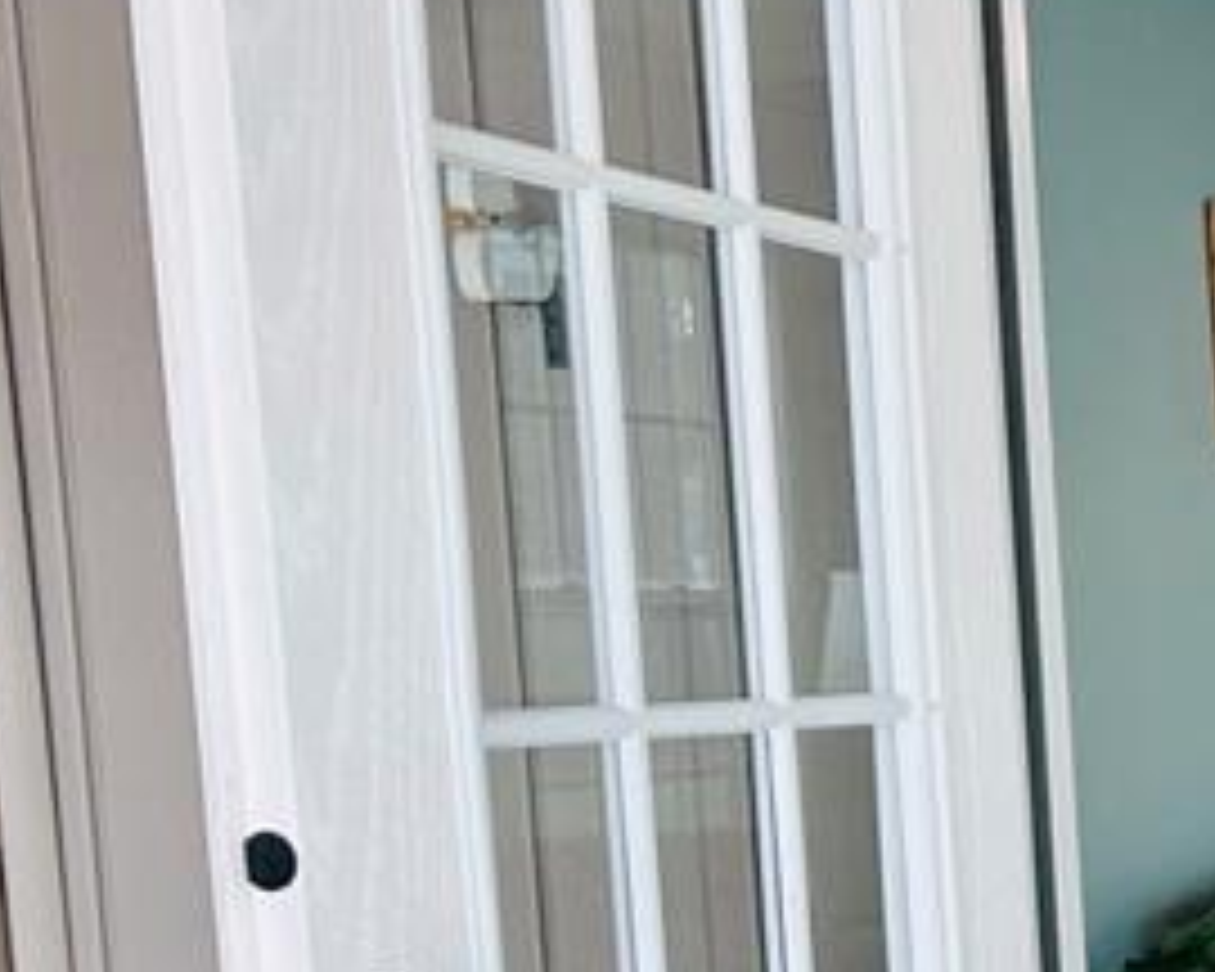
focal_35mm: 89
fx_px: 3200
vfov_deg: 16.8
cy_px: 1017
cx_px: 2241
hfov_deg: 17.2
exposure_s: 1/207
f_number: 1.78
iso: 64
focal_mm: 6.86
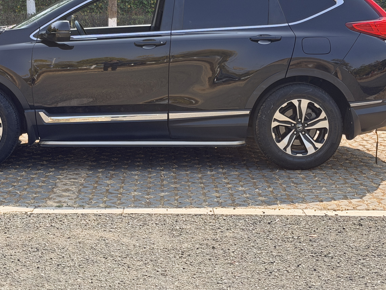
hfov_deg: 23.0
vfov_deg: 17.2
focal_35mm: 85
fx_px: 948
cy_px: 64
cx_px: 152
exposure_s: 1/1203
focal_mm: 6.76
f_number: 1.78
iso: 100
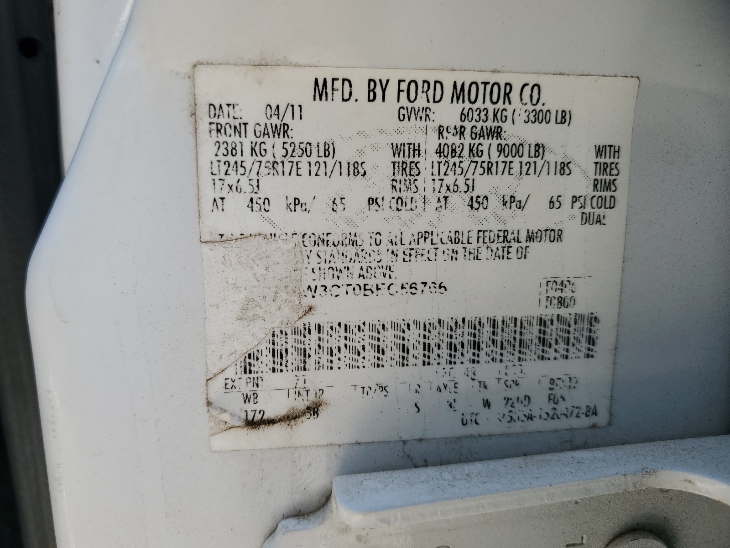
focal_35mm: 26
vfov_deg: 53.1
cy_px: 274
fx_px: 548
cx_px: 365
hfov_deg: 67.3
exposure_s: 1/323
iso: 50
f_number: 1.5
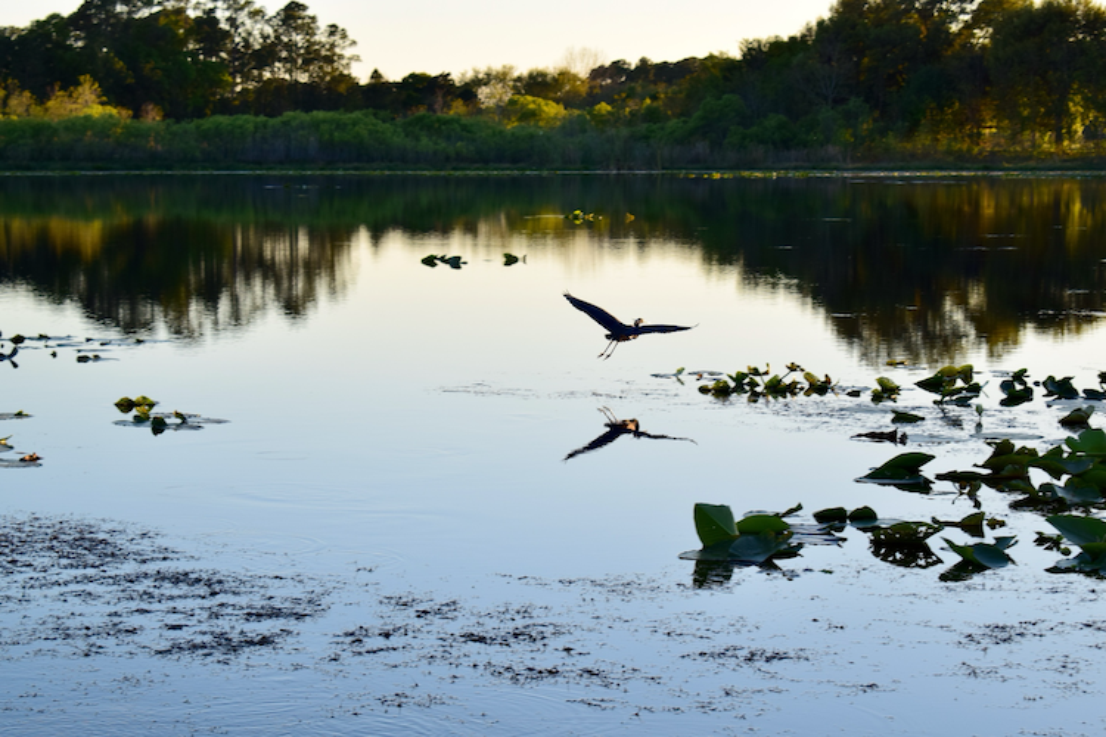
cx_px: 553
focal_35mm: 82
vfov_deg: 16.6
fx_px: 2534
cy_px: 368
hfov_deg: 24.6
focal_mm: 55
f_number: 10
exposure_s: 1/250
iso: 400
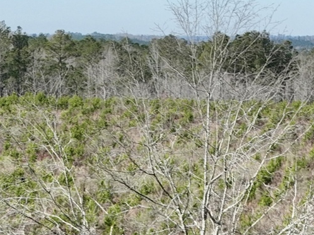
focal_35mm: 148
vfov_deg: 8.9
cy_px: 602
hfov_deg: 13.3
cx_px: 105
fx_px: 1342
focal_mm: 12.29
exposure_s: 1/1600
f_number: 2.8
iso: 120
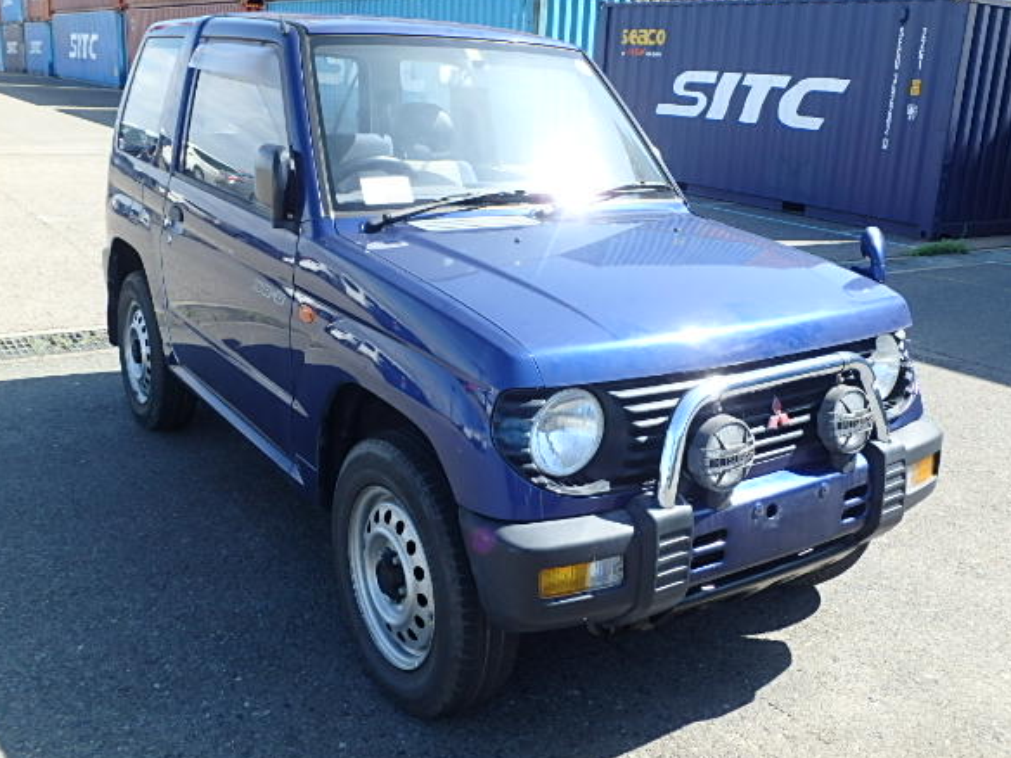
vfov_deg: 41.8
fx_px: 993
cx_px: 533
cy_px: 353
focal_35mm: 34
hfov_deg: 53.9
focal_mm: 5.6
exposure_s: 1/200
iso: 125
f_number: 4.7
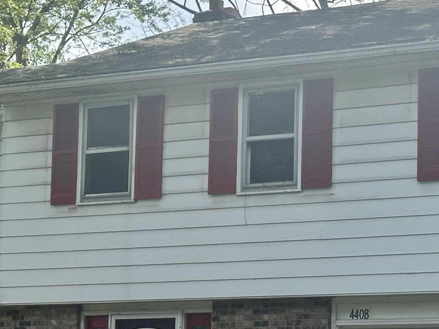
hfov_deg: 15.9
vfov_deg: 11.9
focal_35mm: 124
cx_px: 290
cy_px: 230
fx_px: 1573
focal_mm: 6.86
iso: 64
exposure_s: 1/962
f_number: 1.78
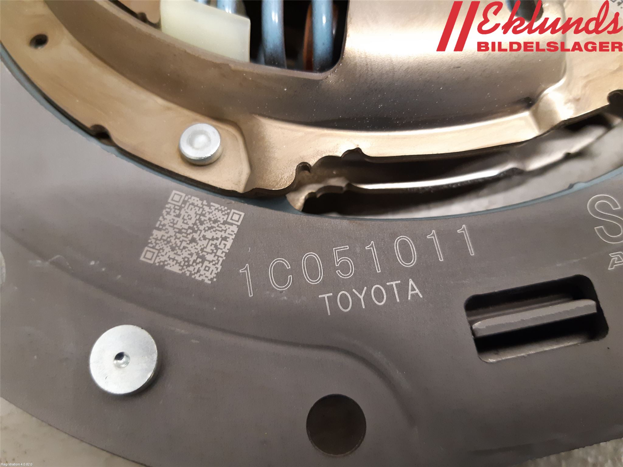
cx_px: 312
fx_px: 468
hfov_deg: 67.3
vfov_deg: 53.1
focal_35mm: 26
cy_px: 234
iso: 250
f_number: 1.7
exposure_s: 1/25
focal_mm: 3.93
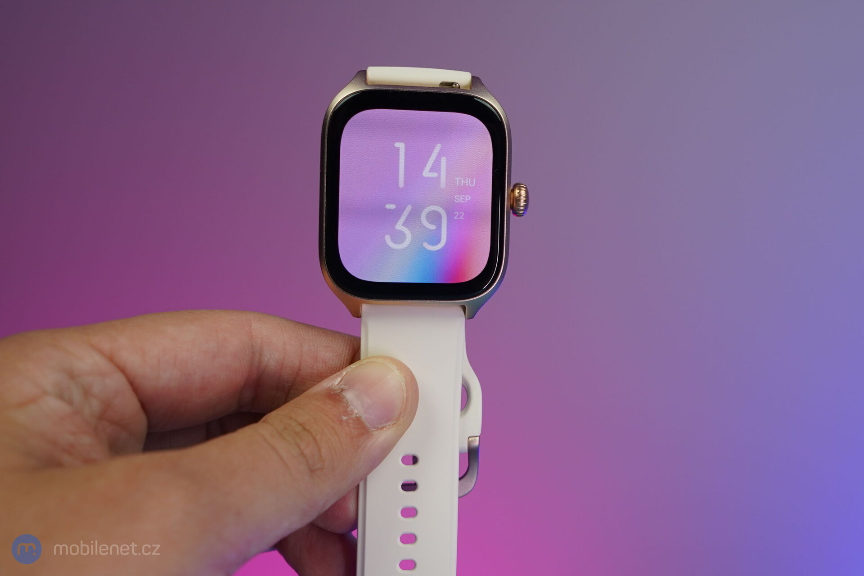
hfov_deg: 58.7
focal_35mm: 32
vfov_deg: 41.1
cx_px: 432
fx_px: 768
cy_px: 288
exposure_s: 1/100
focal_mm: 32
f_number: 5.6
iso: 250
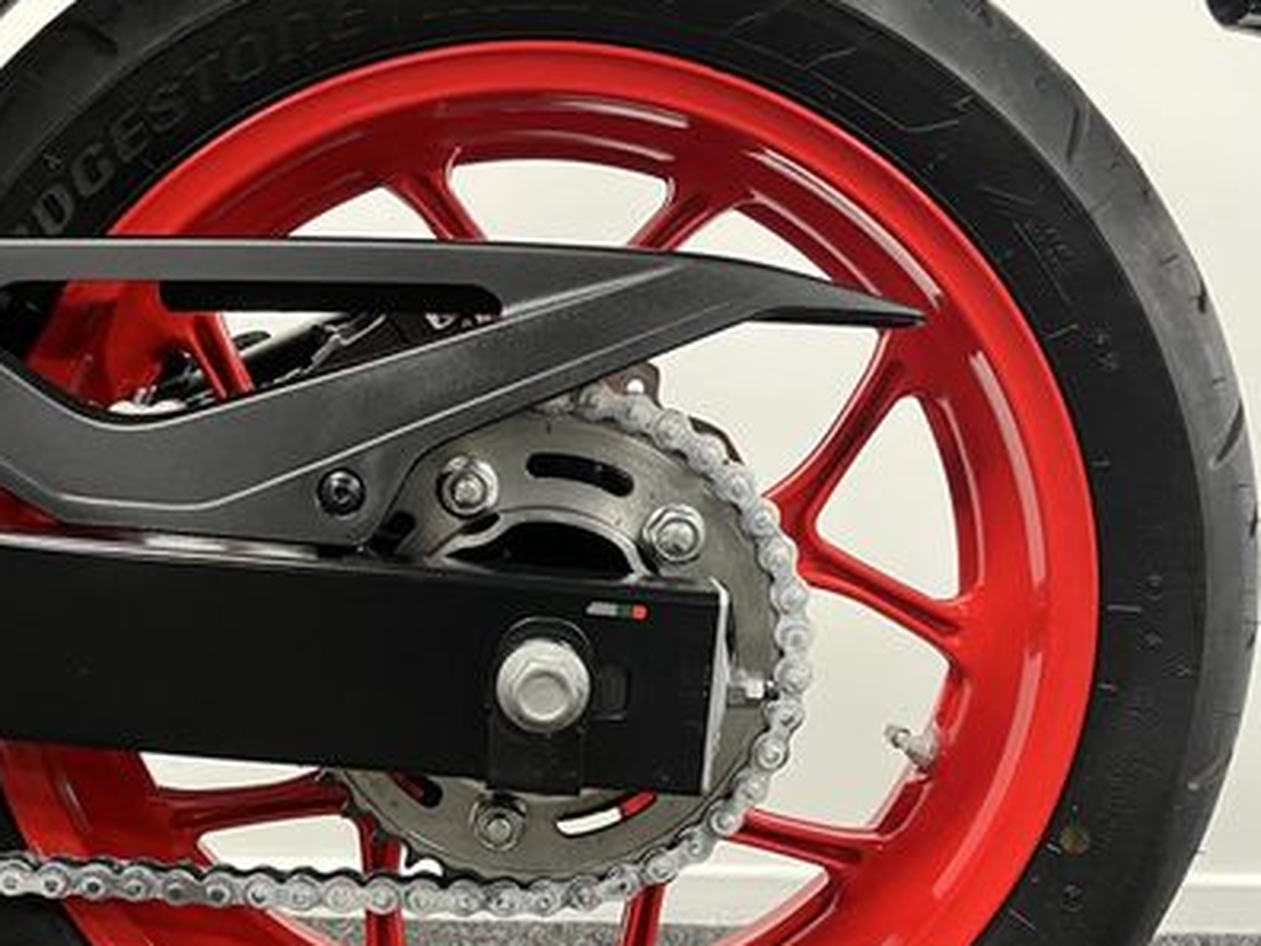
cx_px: 525
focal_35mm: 42
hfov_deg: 44.6
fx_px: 1530
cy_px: 577
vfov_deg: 34.2
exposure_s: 1/50
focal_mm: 5.1
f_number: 1.6
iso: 400
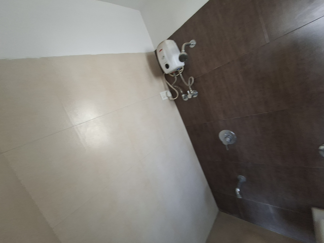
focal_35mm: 13
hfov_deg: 106.2
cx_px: 162
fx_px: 122
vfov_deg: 89.9
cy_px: 122
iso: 200
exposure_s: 1/33
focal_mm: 1.74
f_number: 2.2
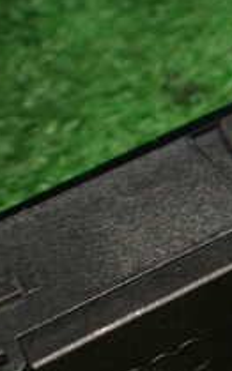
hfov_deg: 13.6
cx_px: 333
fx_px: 922
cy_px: 246
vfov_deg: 22.7
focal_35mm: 91
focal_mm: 5.4
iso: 500
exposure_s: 1/125
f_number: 2.3
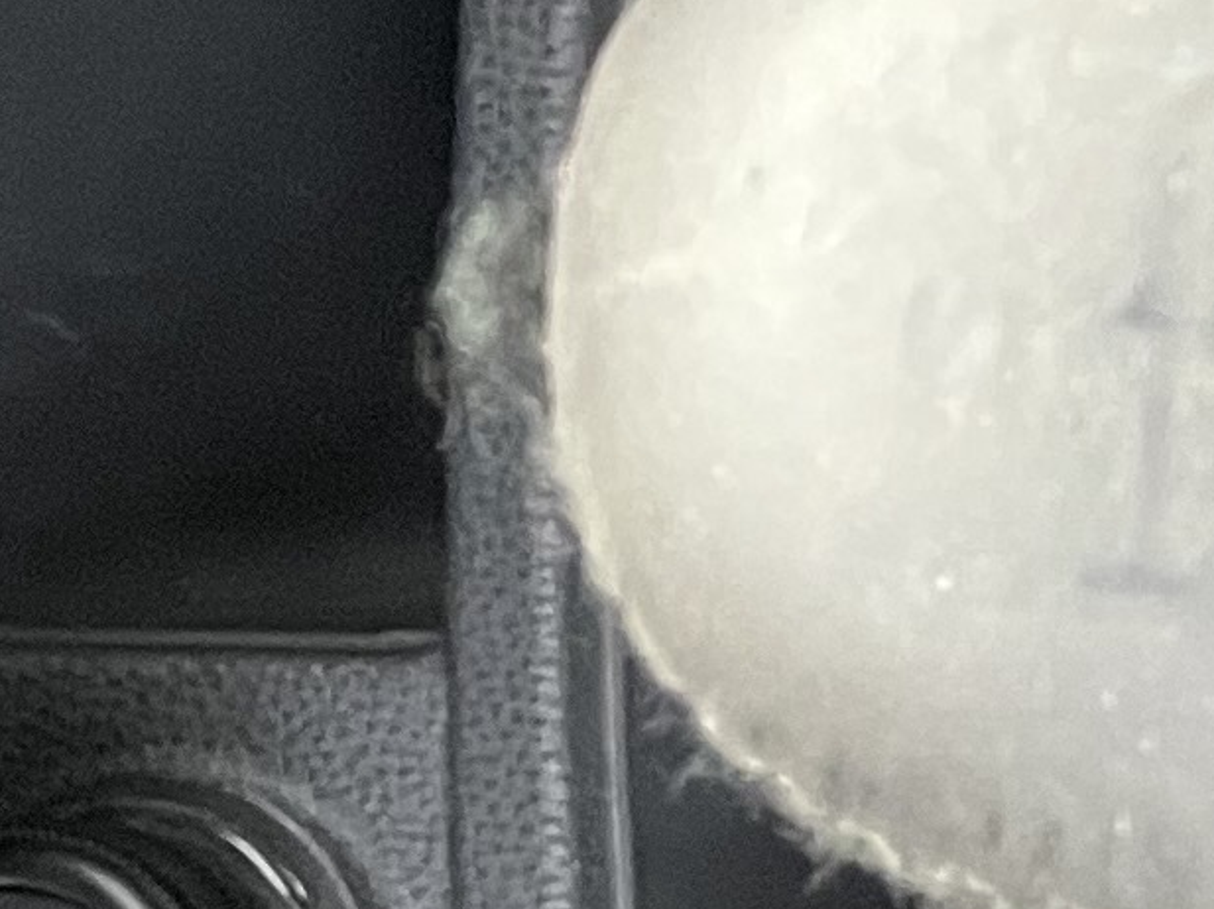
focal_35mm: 170
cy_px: 537
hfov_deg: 9.2
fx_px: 5959
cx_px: 3699
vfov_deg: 8.7
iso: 250
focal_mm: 4.2
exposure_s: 1/60
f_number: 1.6
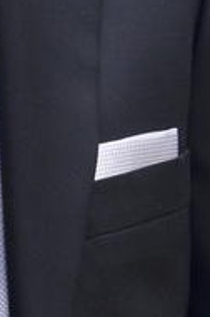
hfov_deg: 2.5
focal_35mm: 539
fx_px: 4733
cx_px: -164
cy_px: -183
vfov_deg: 3.8
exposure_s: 1/60
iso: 200
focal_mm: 105
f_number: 8
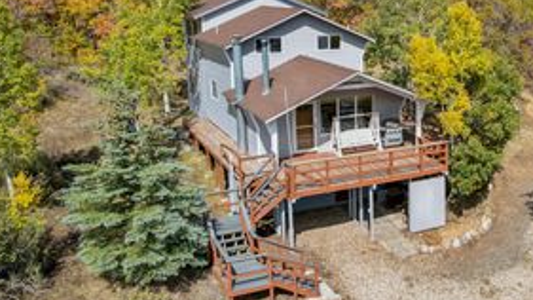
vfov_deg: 28.7
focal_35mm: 41
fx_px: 579
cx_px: 421
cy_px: 92
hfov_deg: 46.9
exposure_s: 1/2500
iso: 140
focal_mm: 8.38
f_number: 2.8
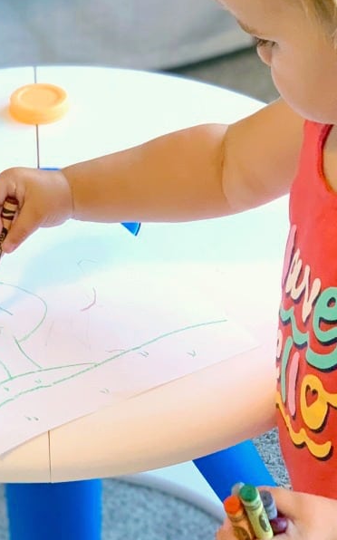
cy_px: 381
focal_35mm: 111
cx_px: 63
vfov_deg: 18.7
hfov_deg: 11.7
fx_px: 1633
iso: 160
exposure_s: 1/60
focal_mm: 6
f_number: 2.4
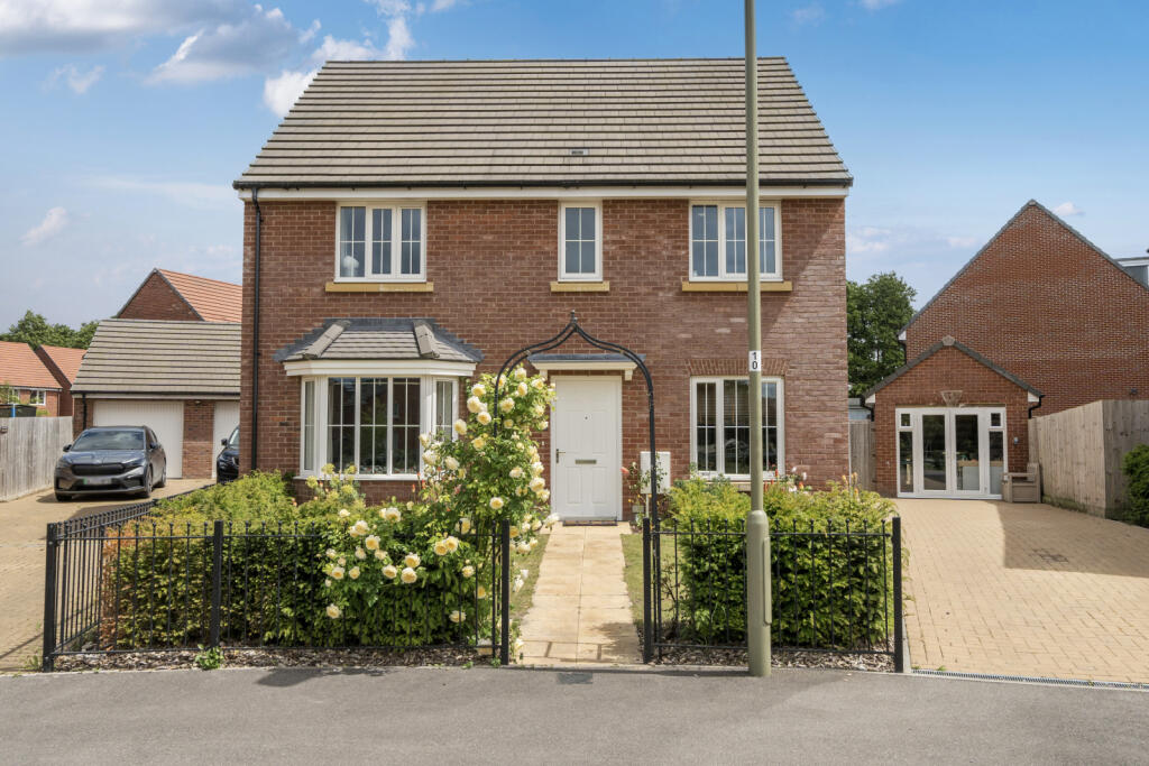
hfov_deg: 67.4
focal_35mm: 27
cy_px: 383
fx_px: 862
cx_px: 574
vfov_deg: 47.9
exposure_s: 1/1000
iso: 400
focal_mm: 18
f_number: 8
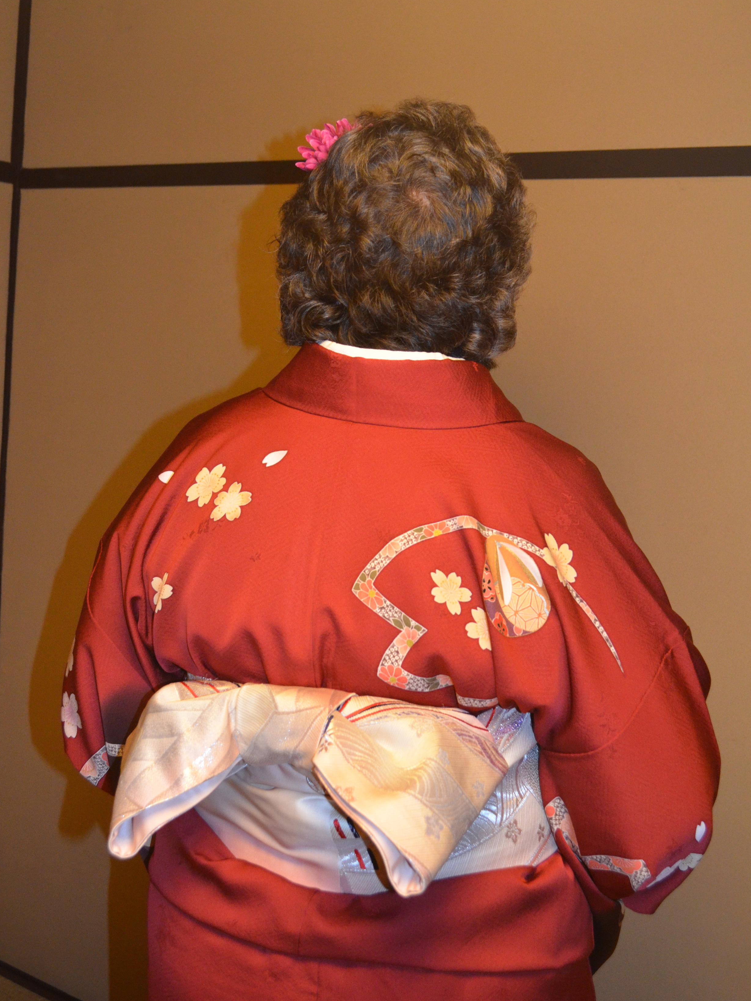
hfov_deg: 33.6
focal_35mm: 43
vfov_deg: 43.8
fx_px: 1244
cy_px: 444
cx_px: 372
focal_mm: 26
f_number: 4.2
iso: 2000
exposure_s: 1/60
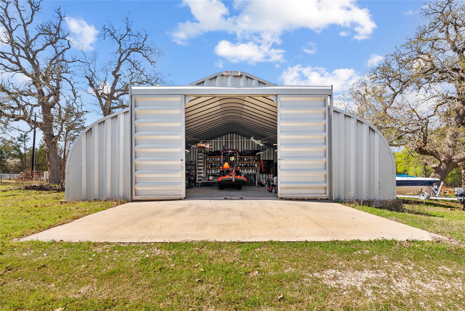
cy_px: 156
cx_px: 232
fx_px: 239
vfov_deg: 66.0
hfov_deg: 88.4
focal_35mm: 18
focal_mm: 18.5
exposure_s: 1/20
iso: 160
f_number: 7.1
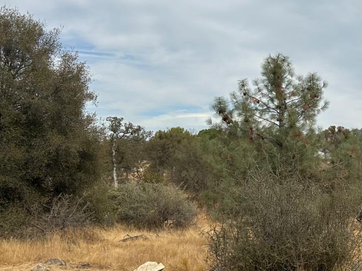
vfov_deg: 29.5
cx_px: 349
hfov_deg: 35.7
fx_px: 512
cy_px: 101
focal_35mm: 49
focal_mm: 6.86
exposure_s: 1/7042
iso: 80
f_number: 1.78
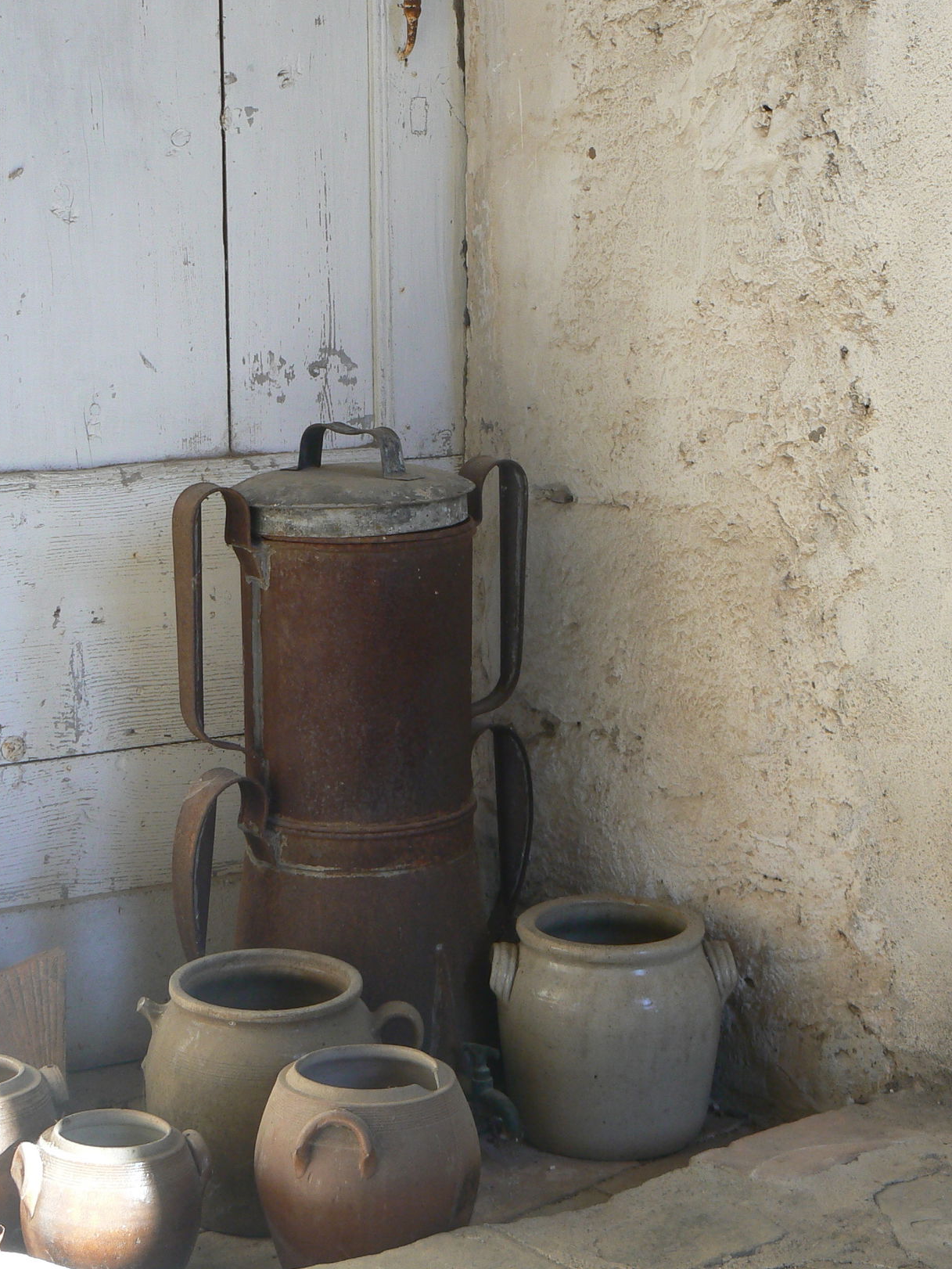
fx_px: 2603
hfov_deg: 20.7
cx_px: 414
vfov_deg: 27.4
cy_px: 589
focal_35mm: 71
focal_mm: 9.1
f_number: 4
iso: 80
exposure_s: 1/50
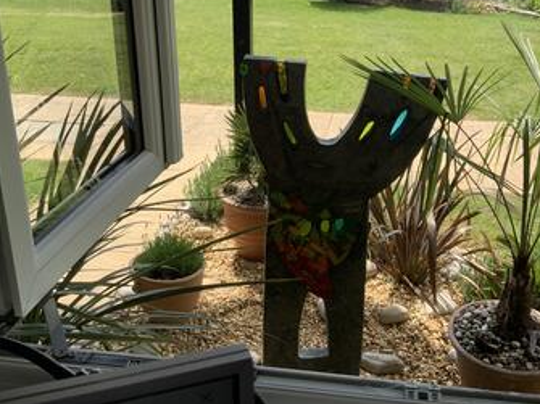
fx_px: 608
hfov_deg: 47.7
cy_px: 169
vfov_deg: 36.7
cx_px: 309
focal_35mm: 39
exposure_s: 1/770
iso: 16
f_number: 1.8
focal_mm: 3
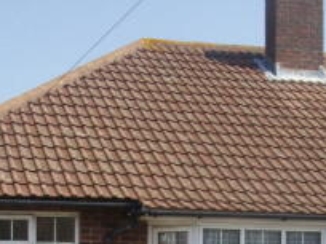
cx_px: 145
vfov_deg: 14.0
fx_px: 970
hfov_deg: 19.1
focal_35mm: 103
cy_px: 283
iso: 80
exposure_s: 1/400
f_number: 4.8
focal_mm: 6
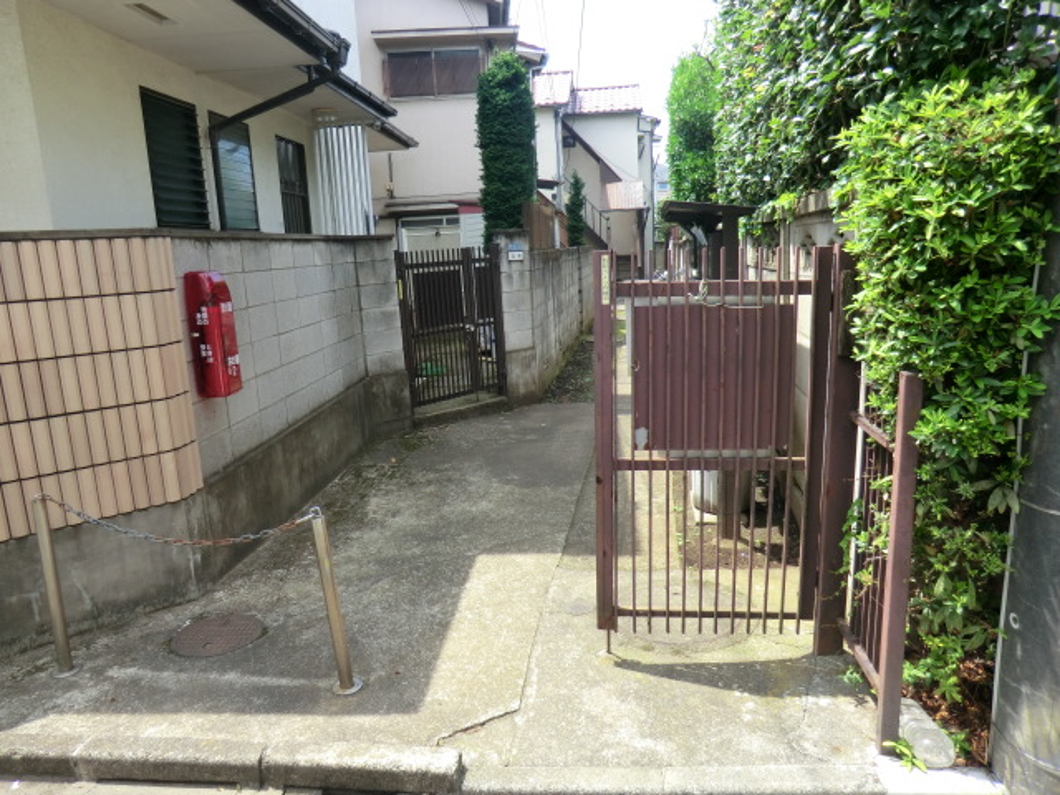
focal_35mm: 24
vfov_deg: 56.8
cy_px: 398
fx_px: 735
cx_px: 530
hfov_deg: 71.6
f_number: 3.2
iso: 80
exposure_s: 1/250
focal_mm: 4.3
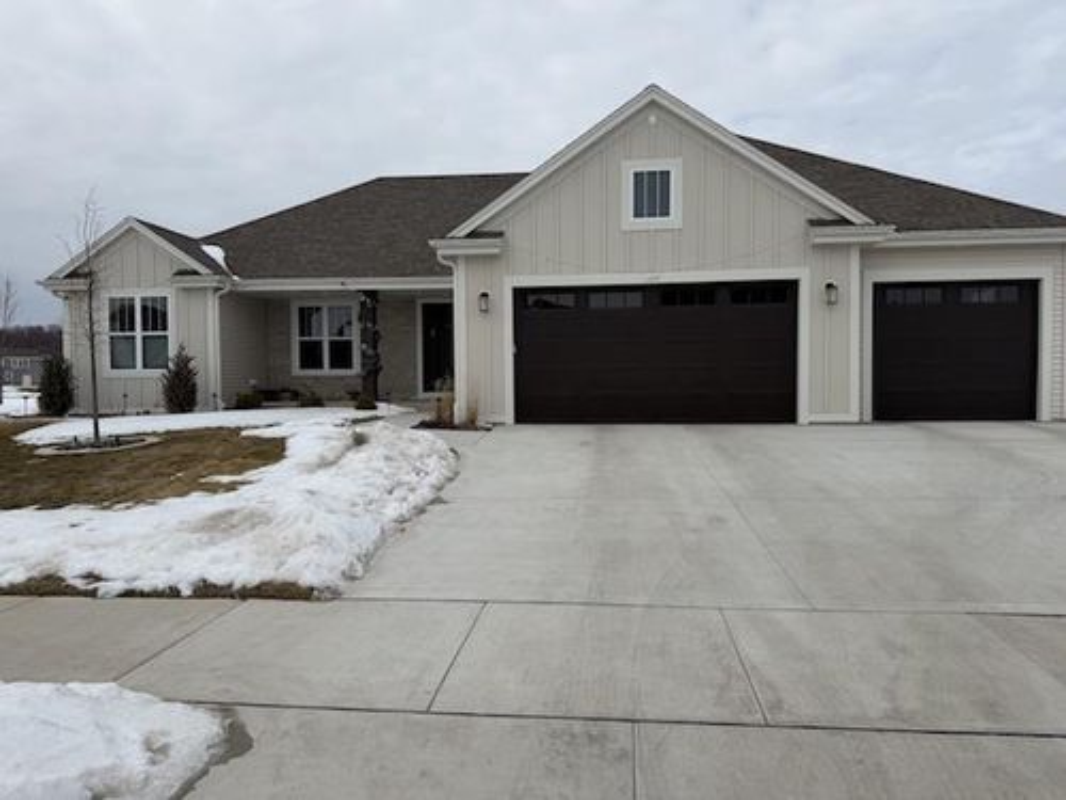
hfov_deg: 71.6
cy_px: 400
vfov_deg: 56.8
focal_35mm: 24
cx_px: 533
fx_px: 739
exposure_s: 1/6173
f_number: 1.78
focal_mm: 6.76
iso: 80
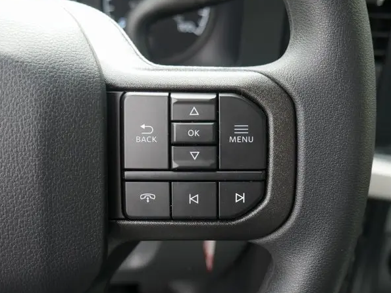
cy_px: 139
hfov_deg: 45.8
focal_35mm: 41
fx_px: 463
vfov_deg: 35.1
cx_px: 201
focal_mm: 19
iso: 200
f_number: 4.1
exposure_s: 1/100
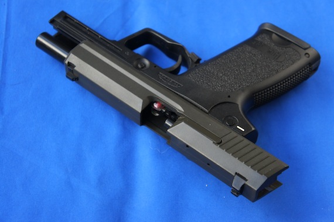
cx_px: 167
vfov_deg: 22.0
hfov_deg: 32.7
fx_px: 570
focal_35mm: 62
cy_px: 111
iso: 320
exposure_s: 1/80
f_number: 4.5
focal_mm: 41
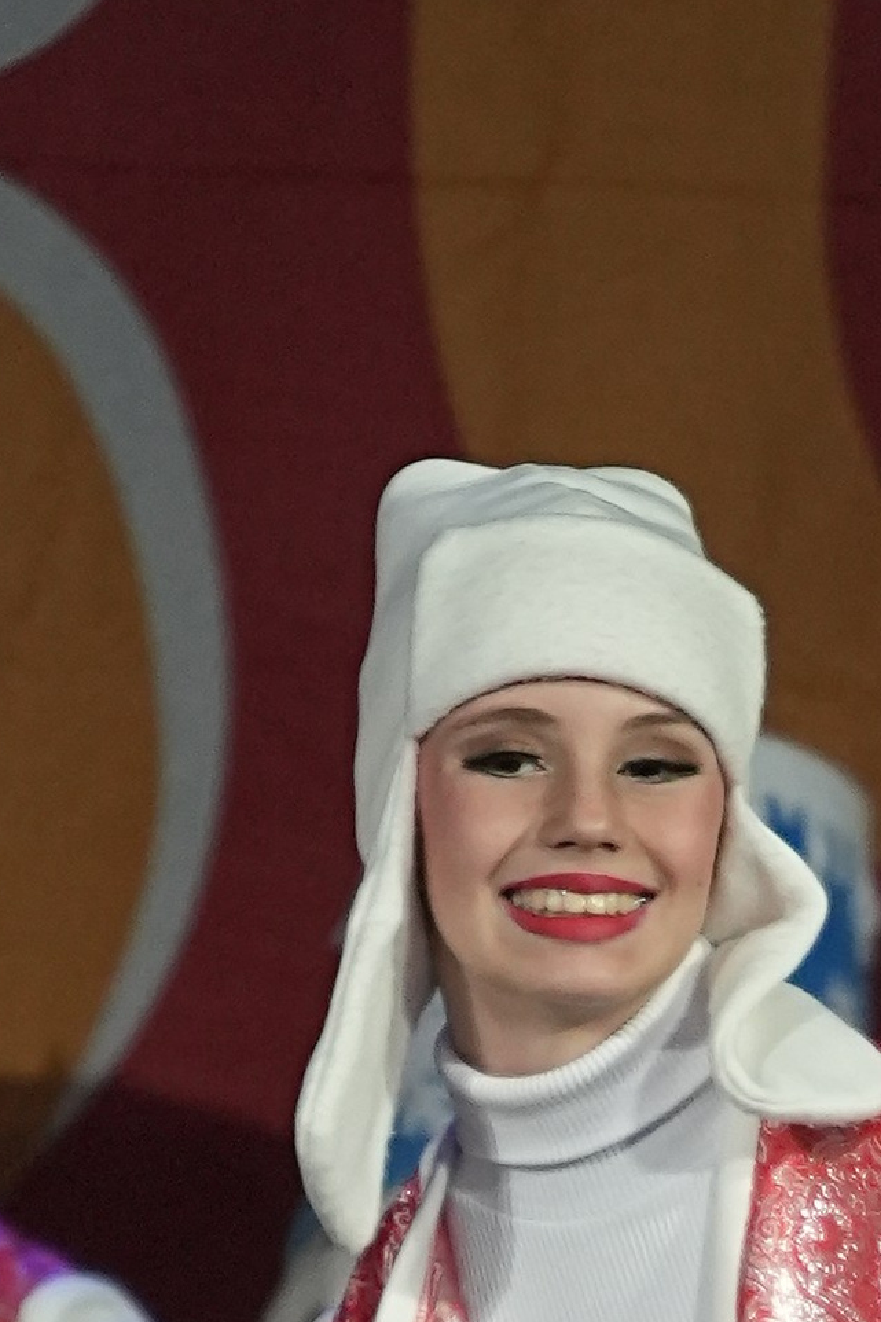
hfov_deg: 1.1
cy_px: 1622
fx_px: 43989
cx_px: 837
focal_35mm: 1198
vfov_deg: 1.7
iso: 2000
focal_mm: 200
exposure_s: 1/400
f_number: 4
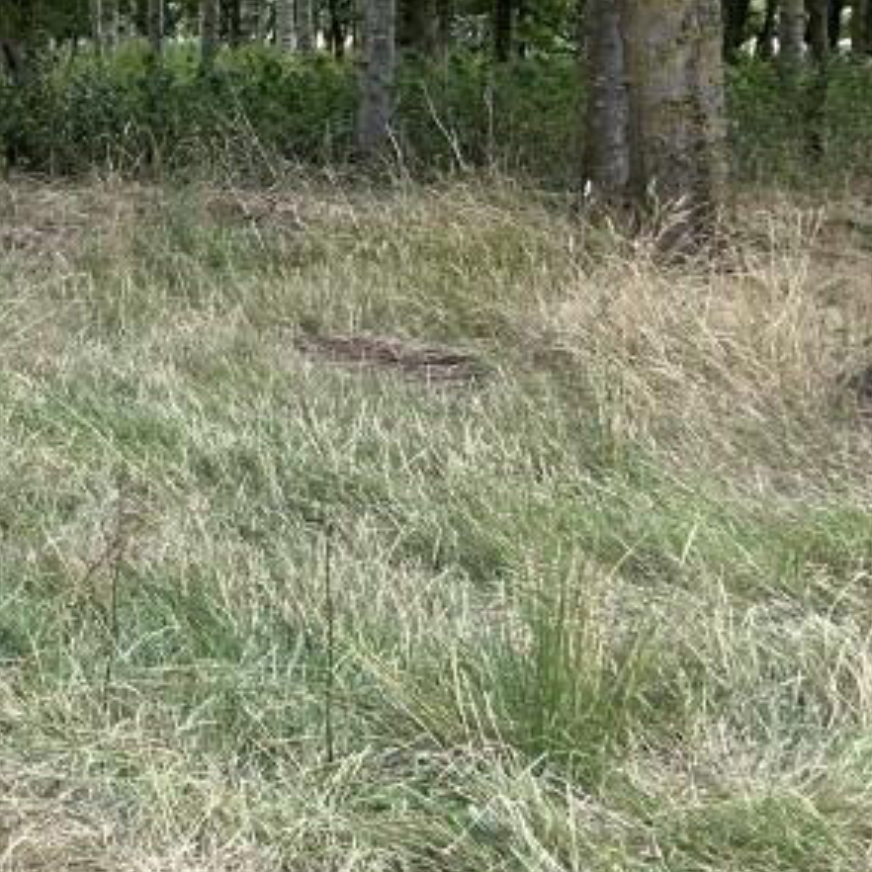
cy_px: 181
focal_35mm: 80
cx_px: -644
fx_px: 2280
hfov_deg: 17.8
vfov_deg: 21.4
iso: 50
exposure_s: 1/499
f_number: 1.5
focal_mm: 5.7
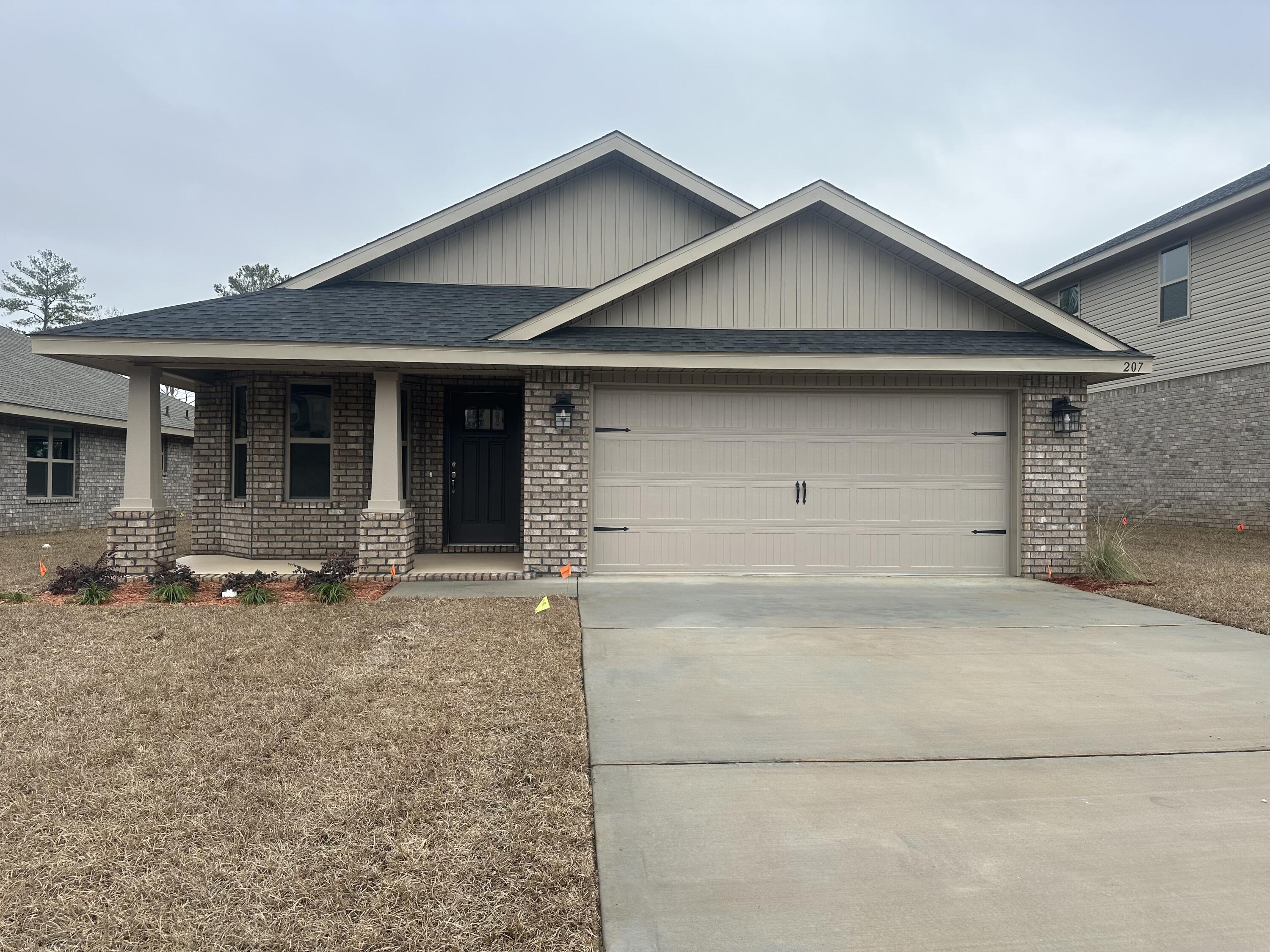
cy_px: 476
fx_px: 881
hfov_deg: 71.6
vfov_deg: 56.8
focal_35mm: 24
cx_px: 635
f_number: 1.78
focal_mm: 6.86
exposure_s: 1/2469
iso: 80
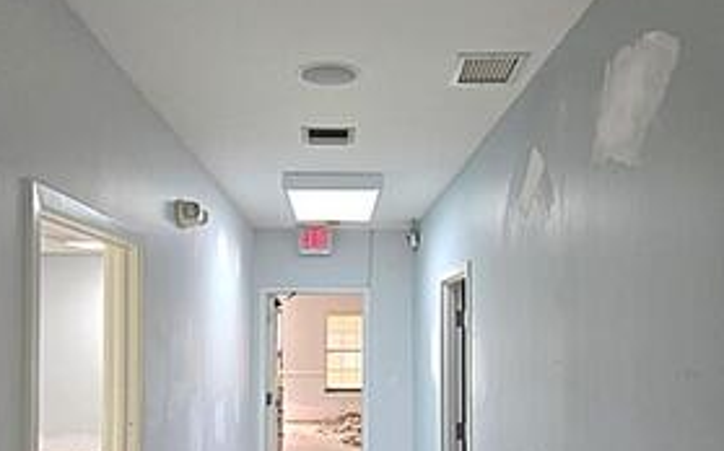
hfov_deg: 55.4
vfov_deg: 35.7
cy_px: 314
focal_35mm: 35
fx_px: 690
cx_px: 361
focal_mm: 5.4
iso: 160
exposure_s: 1/120
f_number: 1.8
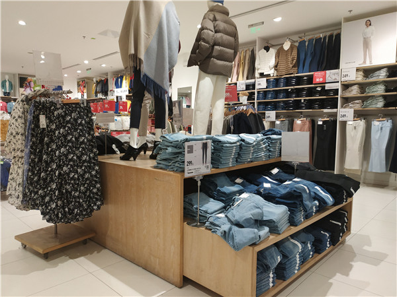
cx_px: 198
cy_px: 148
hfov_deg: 71.6
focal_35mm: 24
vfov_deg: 56.8
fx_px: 275
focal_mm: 3.94
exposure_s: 1/50
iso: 125
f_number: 1.9
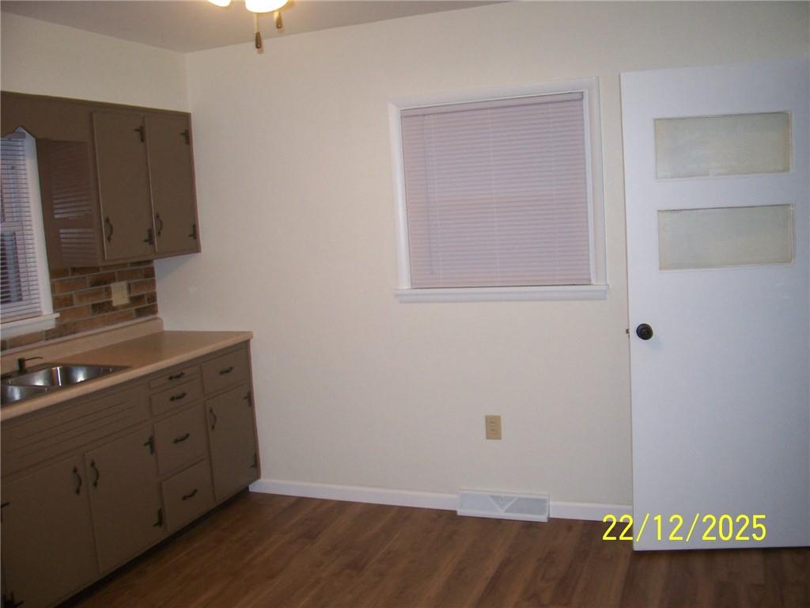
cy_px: 304
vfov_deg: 41.8
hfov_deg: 54.0
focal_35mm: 34
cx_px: 405
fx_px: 796
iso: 160
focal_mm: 5.6
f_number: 2.7
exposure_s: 1/60
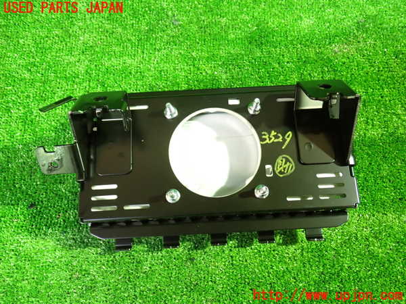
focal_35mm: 30
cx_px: 203
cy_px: 152
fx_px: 352
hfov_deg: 60.0
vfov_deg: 46.8
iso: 800
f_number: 2.3
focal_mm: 5.4
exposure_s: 1/15
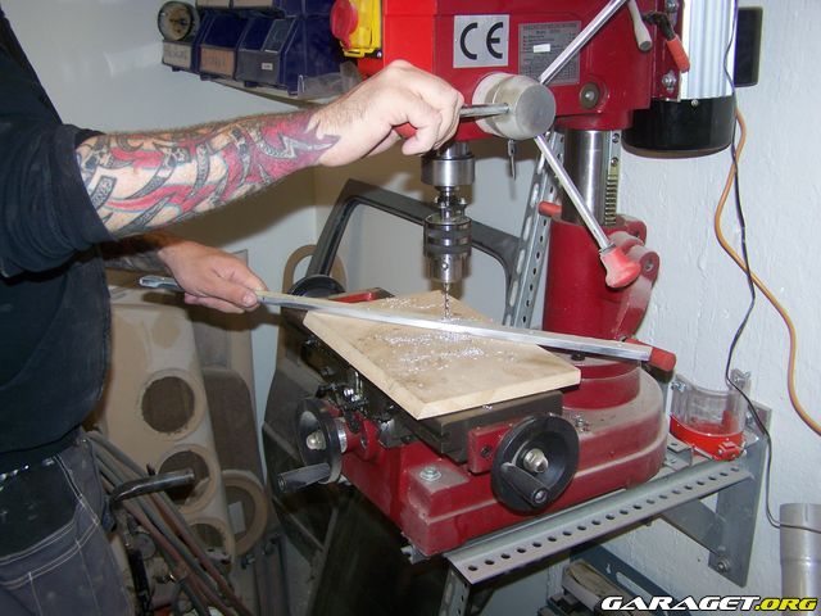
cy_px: 308
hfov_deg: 49.0
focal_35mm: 38
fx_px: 901
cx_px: 410
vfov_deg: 37.7
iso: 80
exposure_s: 1/60
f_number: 2.8
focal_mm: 6.3
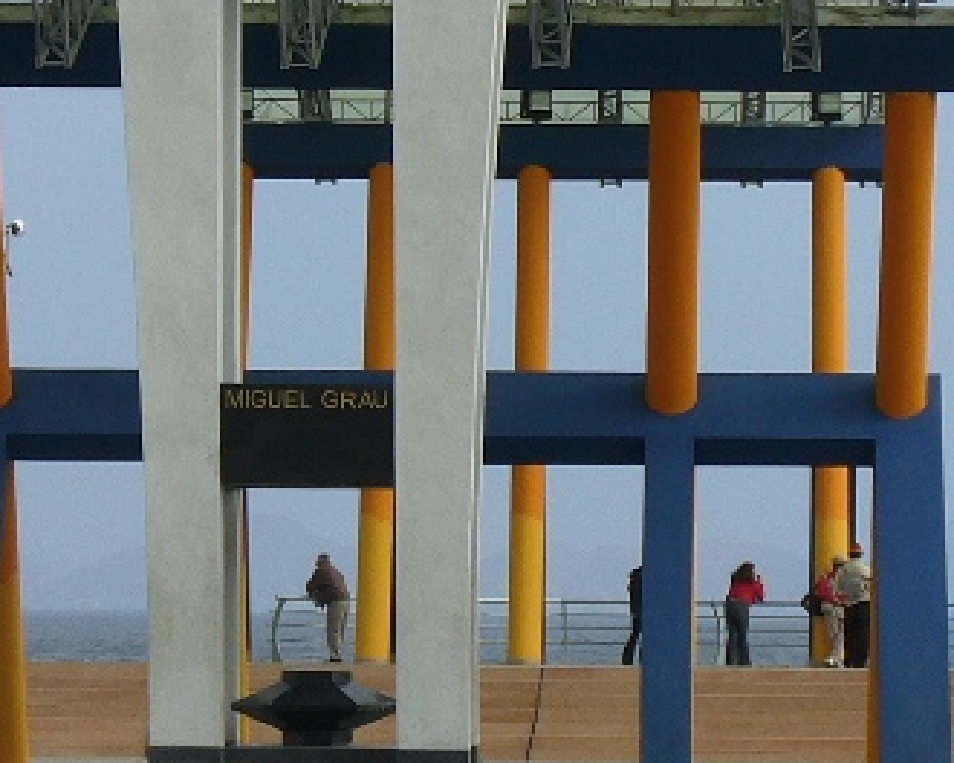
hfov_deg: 7.4
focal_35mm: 260
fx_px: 7341
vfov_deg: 5.9
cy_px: 205
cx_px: 489
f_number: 6.8
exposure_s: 1/320
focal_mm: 14.5
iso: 80
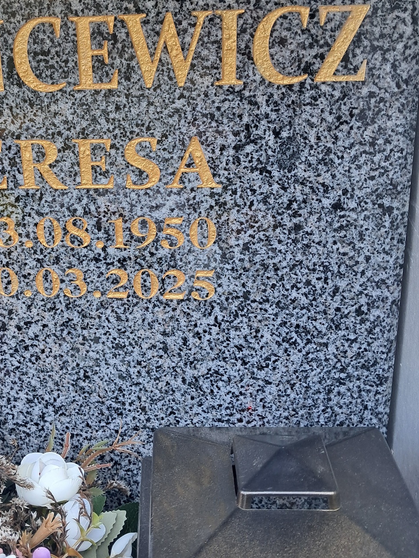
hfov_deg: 32.1
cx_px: 89
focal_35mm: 44
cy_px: 238
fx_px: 710
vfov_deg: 42.8
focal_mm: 4
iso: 50
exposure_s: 1/50
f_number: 1.8
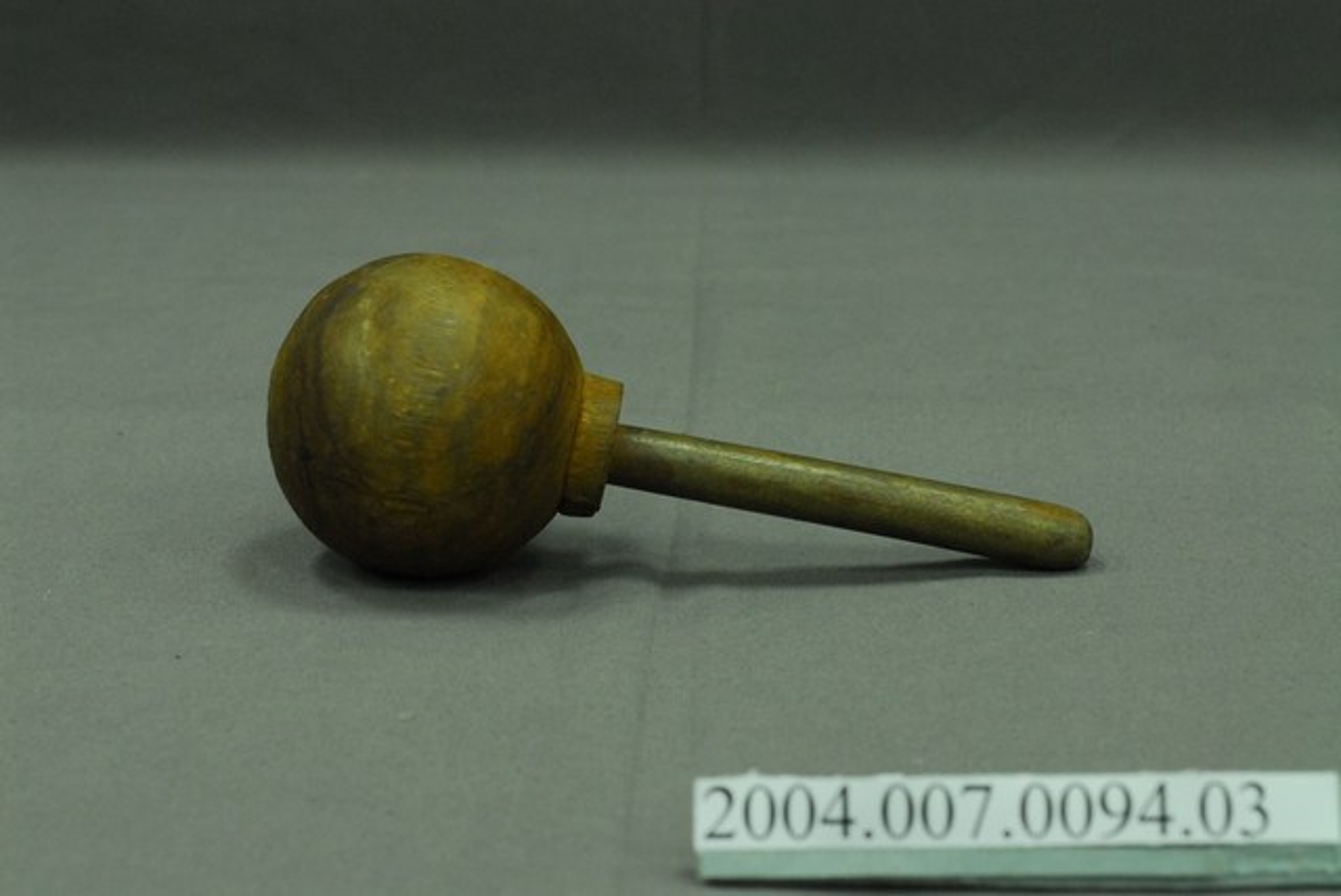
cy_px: 448
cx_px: 670
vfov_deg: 15.2
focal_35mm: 90
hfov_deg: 22.6
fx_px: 3355
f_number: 10
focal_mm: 60
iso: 1000
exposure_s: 1/20
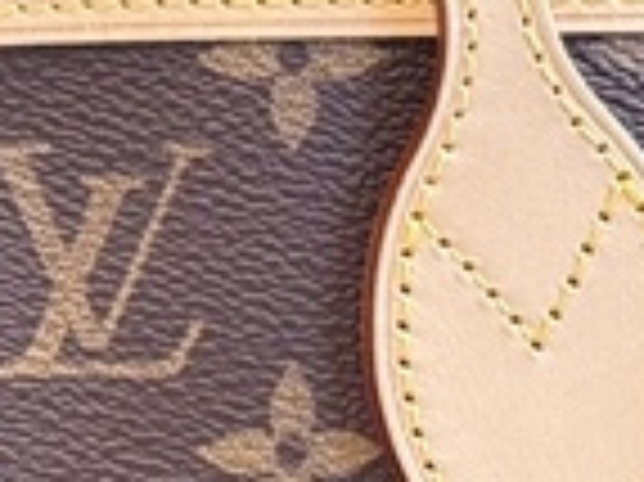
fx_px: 6302
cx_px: -243
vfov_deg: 4.3
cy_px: 1005
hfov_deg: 5.8
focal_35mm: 339
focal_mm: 6.76
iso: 250
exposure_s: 1/33
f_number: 1.78
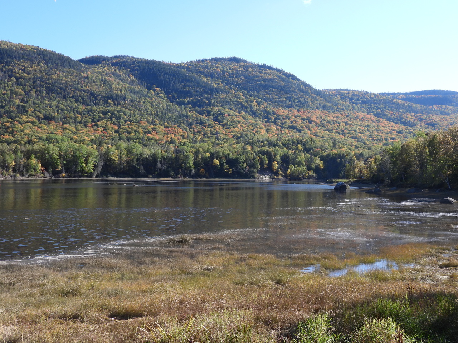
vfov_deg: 40.7
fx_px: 463
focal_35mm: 35
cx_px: 229
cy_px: 172
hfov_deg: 52.6
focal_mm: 6.2
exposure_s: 1/640
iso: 100
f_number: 3.2
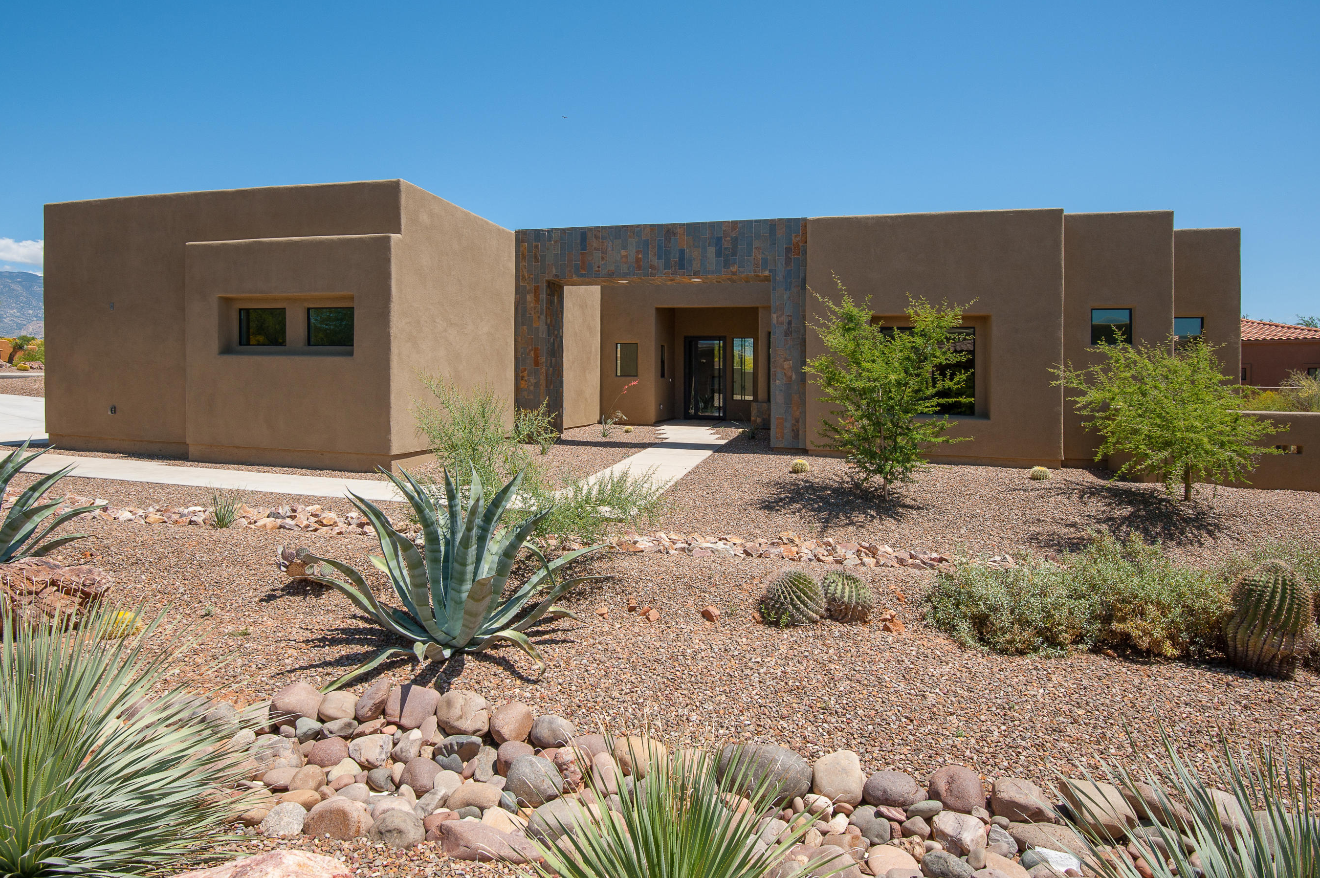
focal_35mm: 20
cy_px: 391
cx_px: 625
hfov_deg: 83.9
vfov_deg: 61.7
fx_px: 733
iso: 200
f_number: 10
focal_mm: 18
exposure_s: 1/320
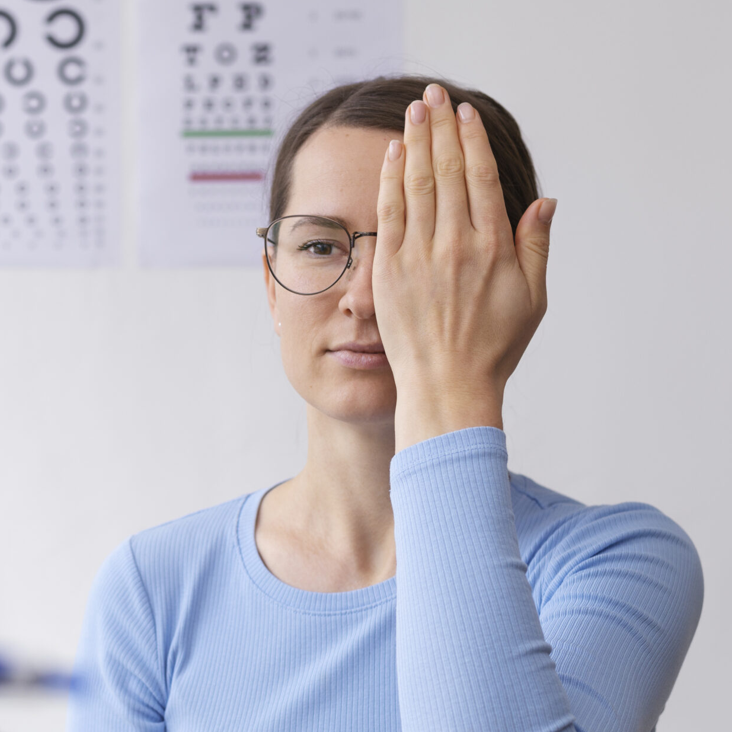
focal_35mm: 88
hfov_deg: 19.3
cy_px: 446
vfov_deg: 19.7
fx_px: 2105
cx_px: 60
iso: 320
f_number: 4
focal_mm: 50
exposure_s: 1/200
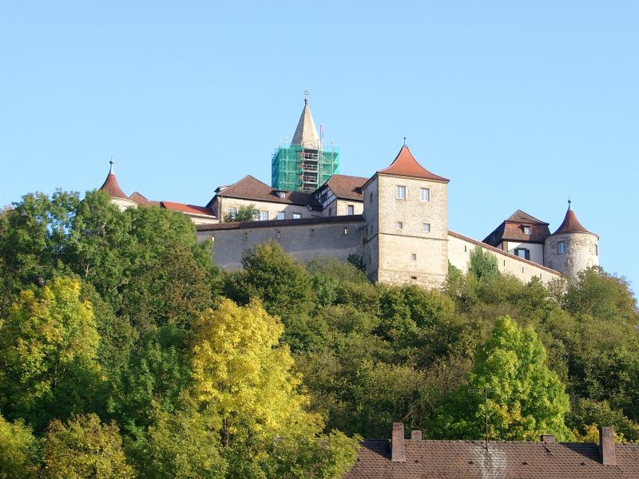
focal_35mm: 82
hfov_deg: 23.8
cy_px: 240
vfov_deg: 18.0
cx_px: 320
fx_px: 1514
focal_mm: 16.97
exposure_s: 1/214
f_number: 4
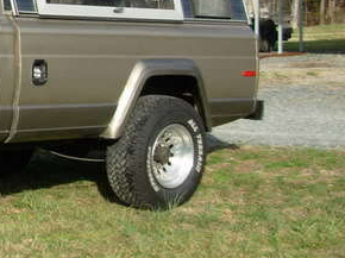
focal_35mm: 105
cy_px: 36
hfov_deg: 17.5
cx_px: -112
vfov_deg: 14.0
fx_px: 1046
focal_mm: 6.3
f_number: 2.9
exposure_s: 1/790
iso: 50
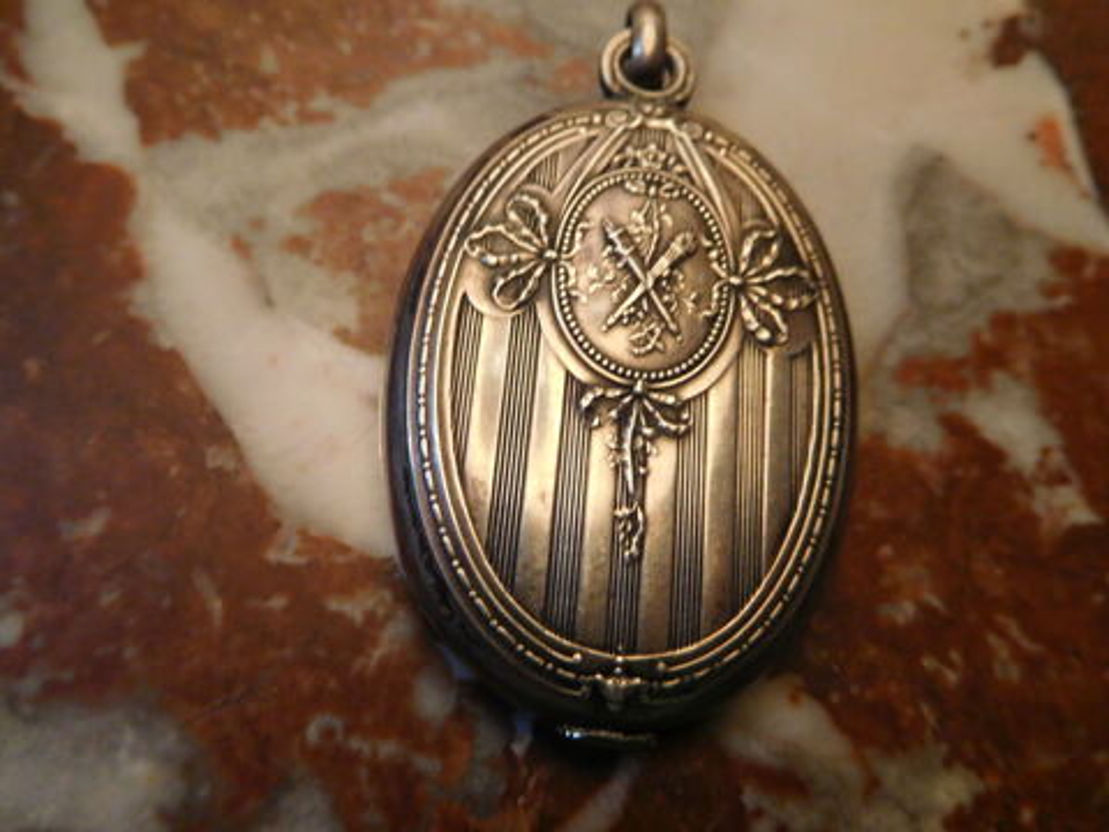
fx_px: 801
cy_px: 416
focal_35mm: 25
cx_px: 554
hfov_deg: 69.4
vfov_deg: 54.9
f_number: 3.4
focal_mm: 4.5
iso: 250
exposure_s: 1/30
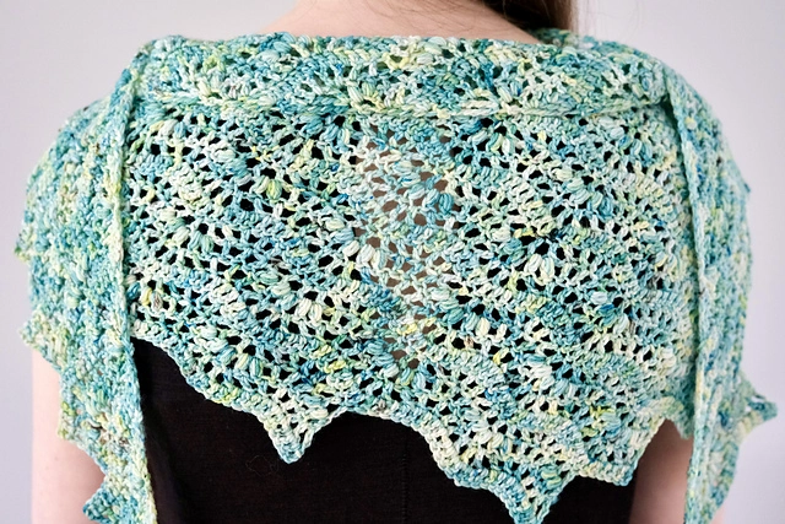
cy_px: 262
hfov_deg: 47.4
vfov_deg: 32.6
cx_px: 392
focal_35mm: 41
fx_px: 894
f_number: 4
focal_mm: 27.5
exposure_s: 1/100
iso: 2500
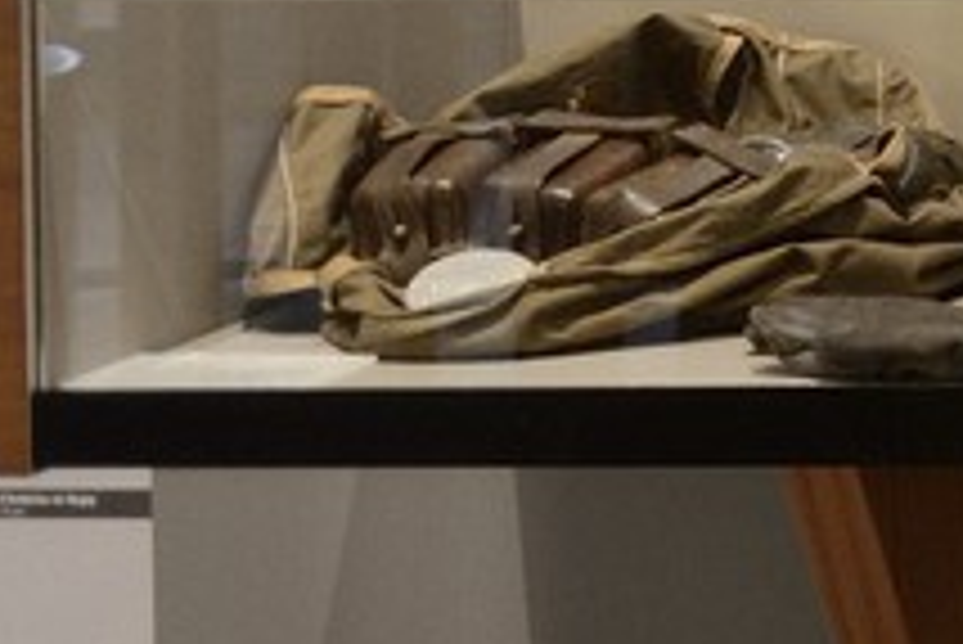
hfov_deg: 7.7
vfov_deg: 6.3
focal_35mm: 209
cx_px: 3402
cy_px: -838
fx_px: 5594
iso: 800
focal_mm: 28
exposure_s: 1/30
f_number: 2.8
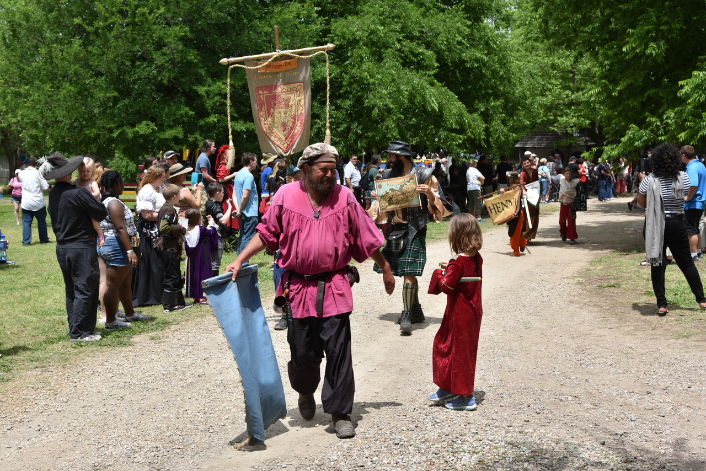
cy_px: 236
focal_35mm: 48
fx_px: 941
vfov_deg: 28.1
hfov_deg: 41.1
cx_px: 353
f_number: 8
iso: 100
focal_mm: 48
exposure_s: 1/250
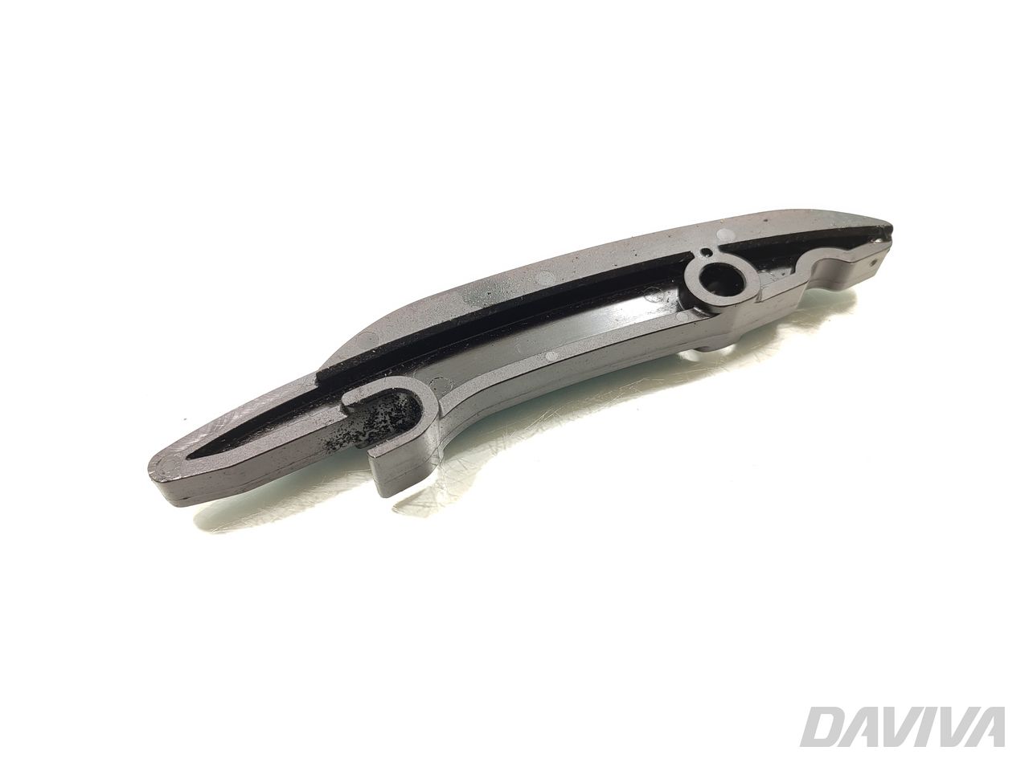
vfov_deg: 56.8
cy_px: 386
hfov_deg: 71.6
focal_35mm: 24
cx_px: 514
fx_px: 713
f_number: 1.89
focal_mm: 5.89
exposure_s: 1/100
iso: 320
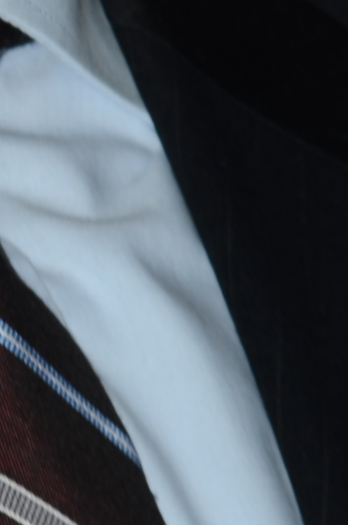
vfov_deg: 2.9
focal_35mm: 702
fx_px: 10222
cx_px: -118
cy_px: -468
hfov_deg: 1.9
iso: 100
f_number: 4.5
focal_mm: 92
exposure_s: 1/250
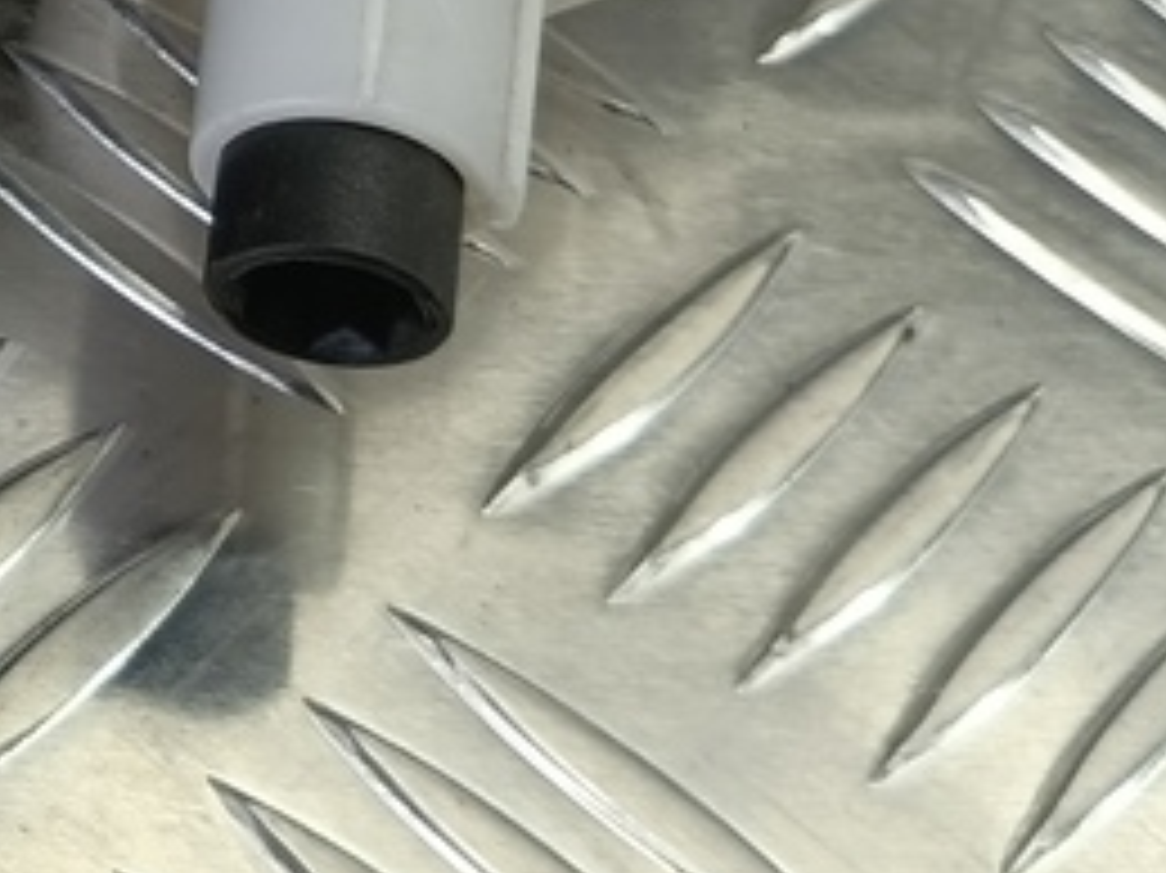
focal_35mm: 91
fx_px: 3064
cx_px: -869
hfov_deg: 17.8
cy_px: -446
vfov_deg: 15.0
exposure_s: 1/50
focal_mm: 4.11
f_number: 1.6
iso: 89
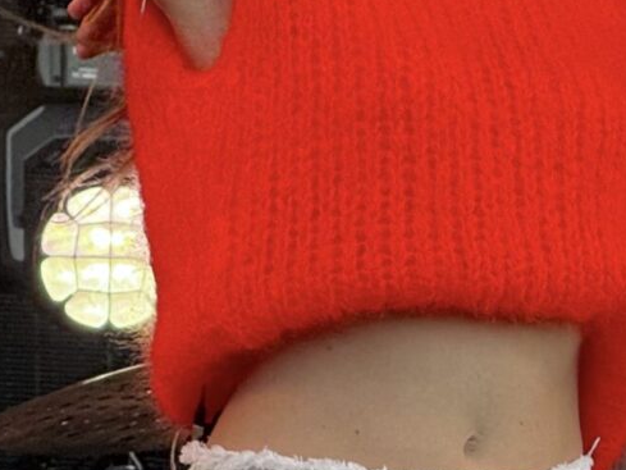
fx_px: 8520
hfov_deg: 4.2
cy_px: 251
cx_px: 764
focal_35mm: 471
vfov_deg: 3.2
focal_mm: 15.66
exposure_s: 1/115
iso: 50
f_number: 2.8
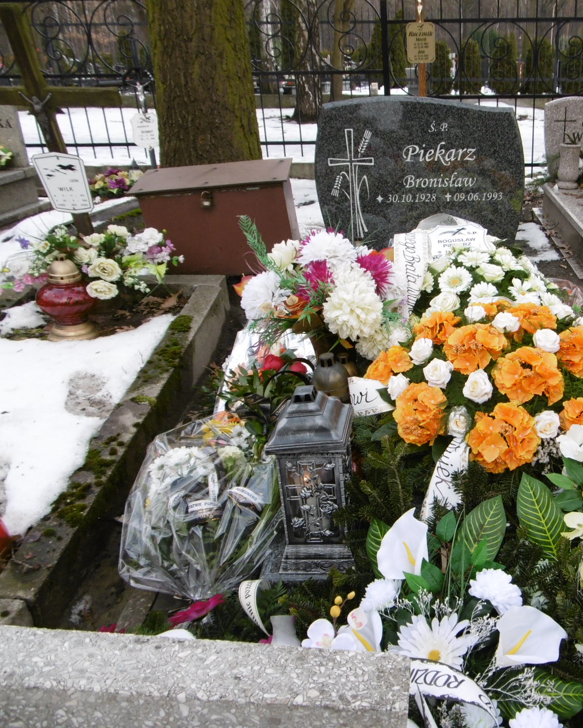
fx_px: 690
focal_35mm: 32
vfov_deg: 55.7
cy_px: 358
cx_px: 448
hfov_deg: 44.1
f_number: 3.1
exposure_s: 1/80
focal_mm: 4.3
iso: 100
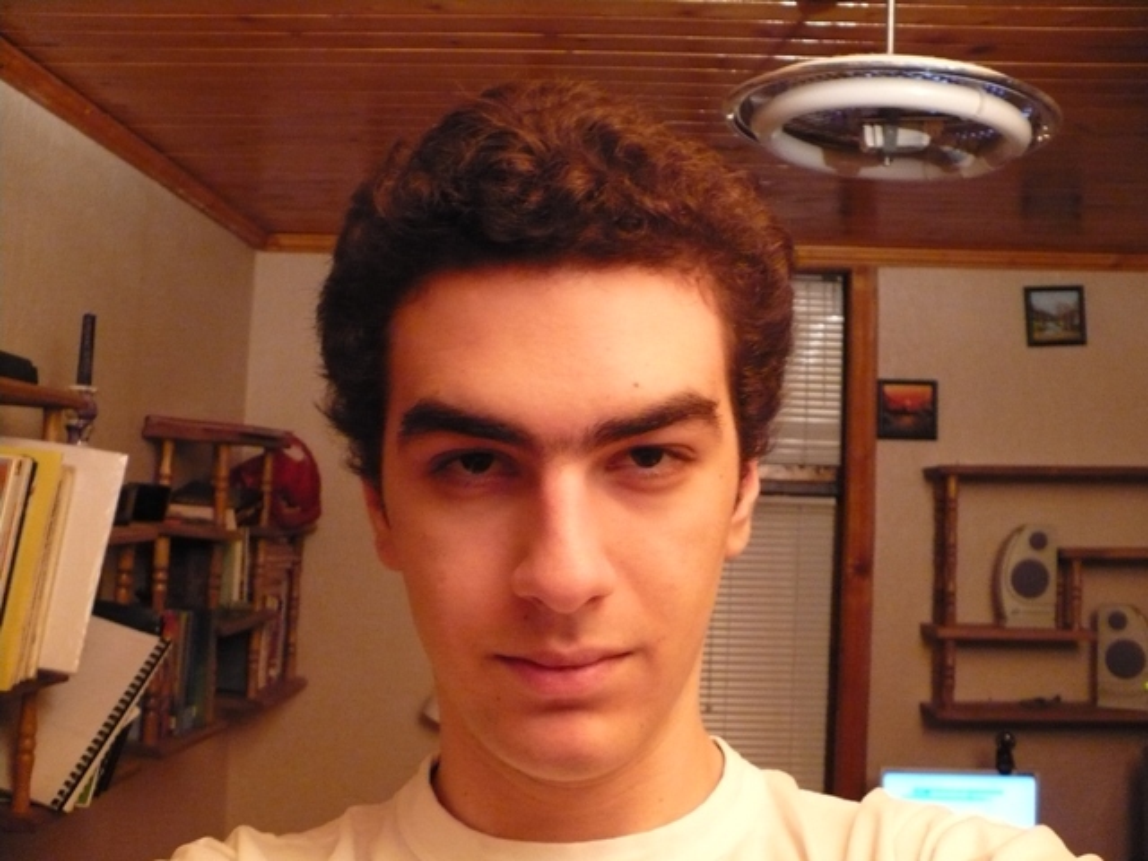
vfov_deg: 38.7
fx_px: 1227
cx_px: 574
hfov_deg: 50.1
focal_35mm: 37
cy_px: 430
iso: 400
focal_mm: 6.1
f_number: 2.8
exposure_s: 1/15
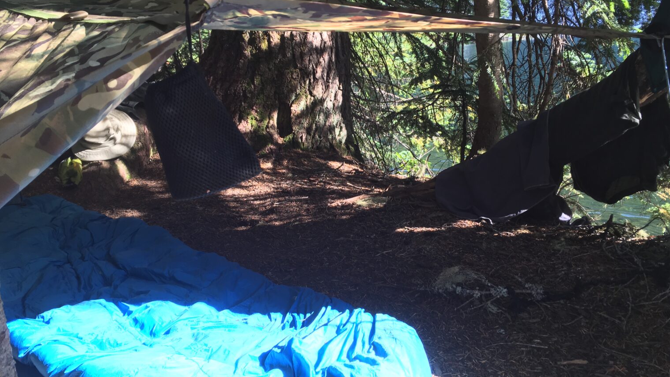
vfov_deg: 36.7
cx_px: 339
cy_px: 191
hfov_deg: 61.0
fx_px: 568
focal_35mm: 32
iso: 25
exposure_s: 1/120
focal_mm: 4.15
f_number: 2.2
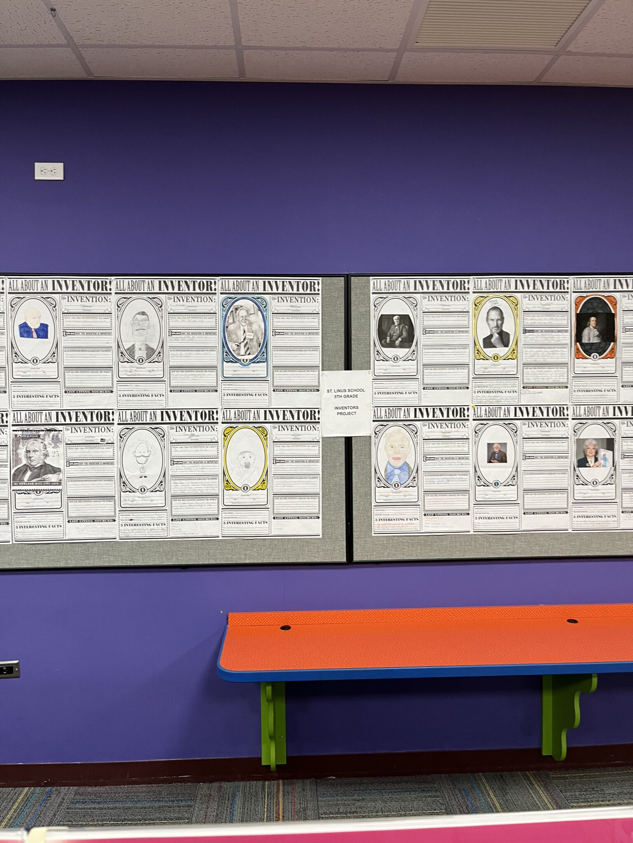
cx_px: 316
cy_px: 422
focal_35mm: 26
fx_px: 634
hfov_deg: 53.1
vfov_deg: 67.3
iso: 125
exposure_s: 1/83
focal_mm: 5.1
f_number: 1.6
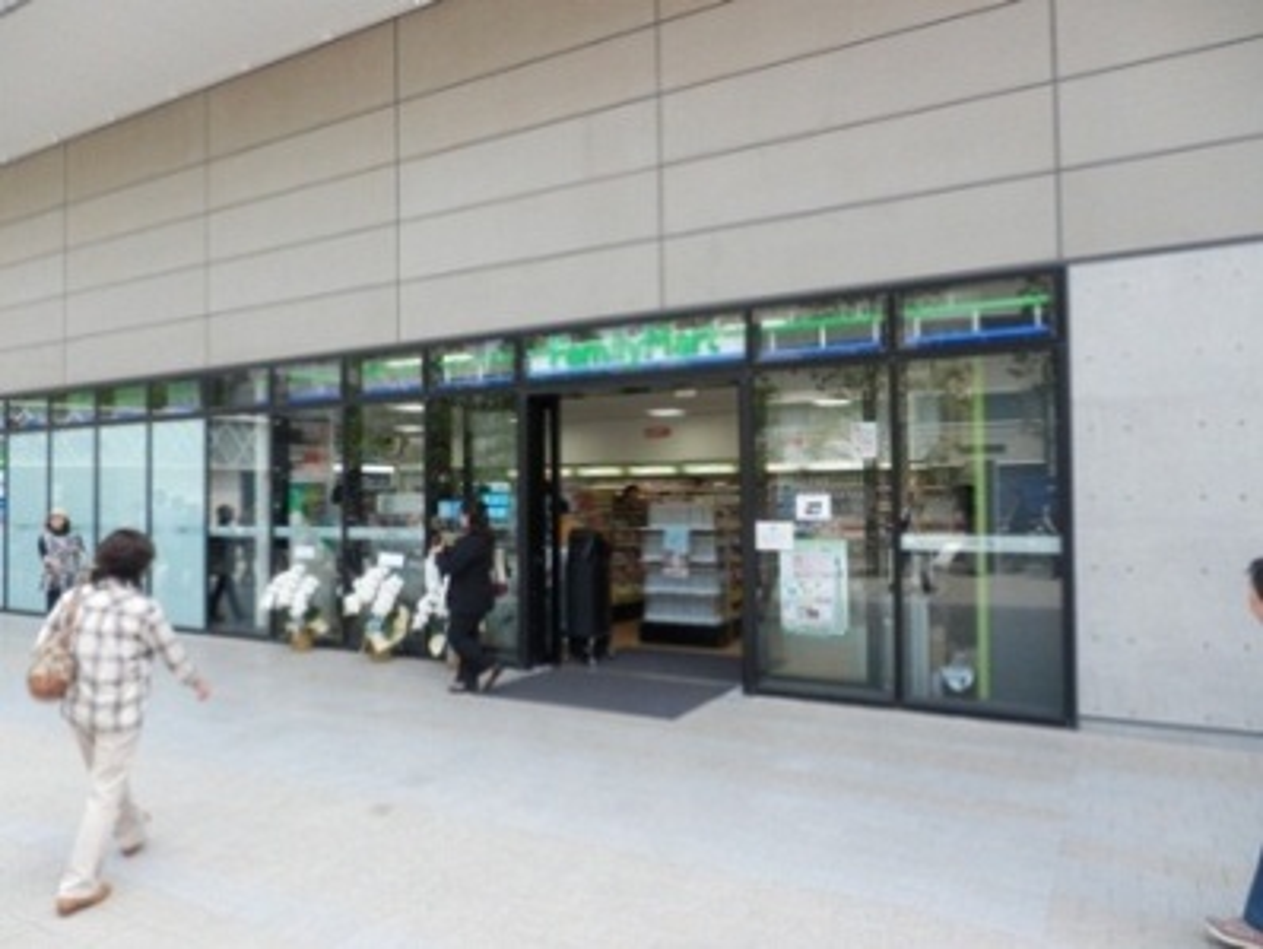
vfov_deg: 51.4
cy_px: 474
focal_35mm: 27
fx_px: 986
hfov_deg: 65.3
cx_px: 632
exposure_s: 1/500
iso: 200
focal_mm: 4.8
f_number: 3.3
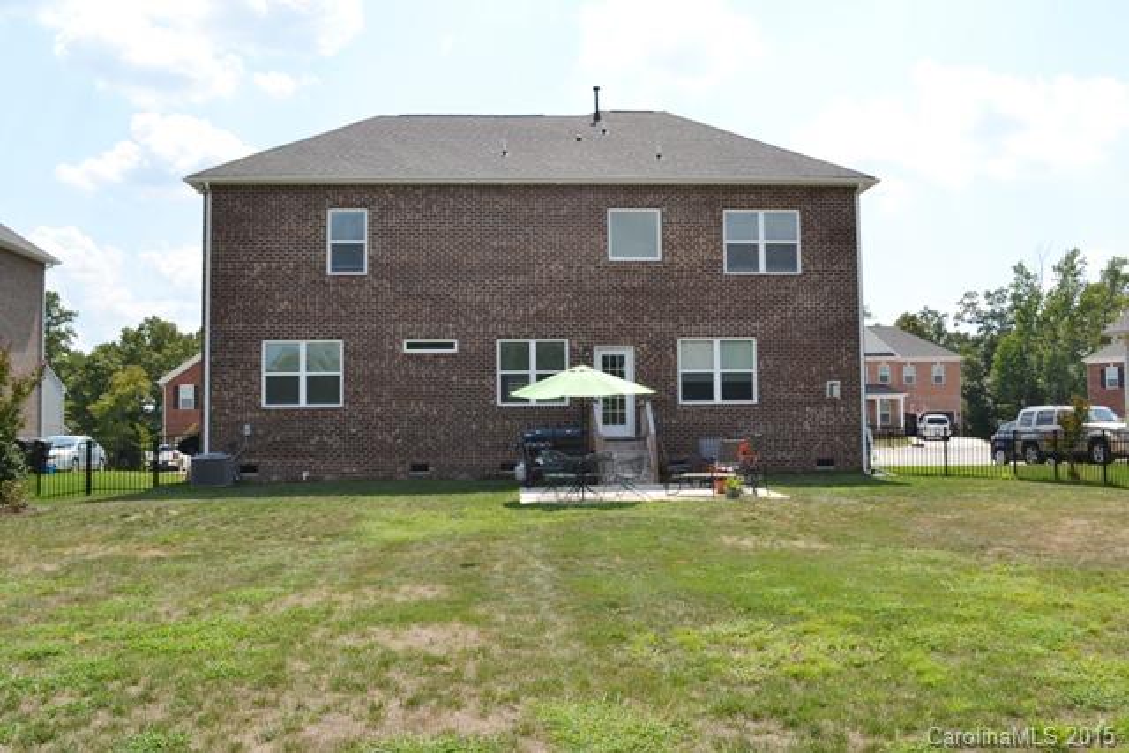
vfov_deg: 40.0
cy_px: 376
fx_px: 1035
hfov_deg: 57.2
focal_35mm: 33
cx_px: 564
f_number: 9
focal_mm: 22
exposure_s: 1/200
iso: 100
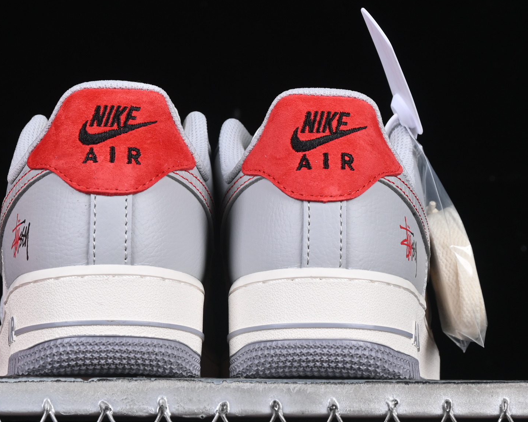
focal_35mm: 137
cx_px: 227
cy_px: 167
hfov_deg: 14.1
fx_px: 2141
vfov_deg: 11.3
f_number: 8
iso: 160
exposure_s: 1/80
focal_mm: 50
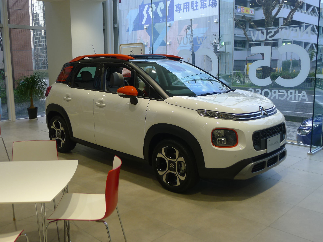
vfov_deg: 40.7
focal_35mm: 35
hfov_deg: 52.6
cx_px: 162
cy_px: 121
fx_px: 327
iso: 80
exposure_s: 1/80
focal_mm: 7.5
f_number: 2.3
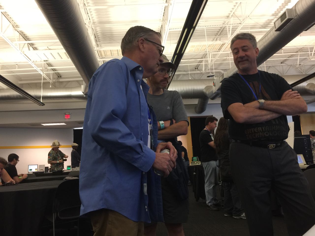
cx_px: 158
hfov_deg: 61.7
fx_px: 264
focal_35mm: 29
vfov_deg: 48.2
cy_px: 118
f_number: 2.2
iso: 80
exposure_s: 1/15
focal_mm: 4.15
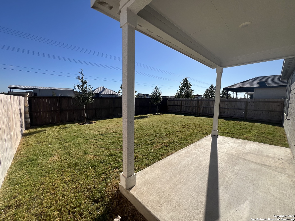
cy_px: 110
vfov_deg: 89.9
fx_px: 111
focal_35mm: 13
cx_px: 148
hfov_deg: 106.2
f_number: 1.8
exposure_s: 1/2053
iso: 32
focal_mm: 1.57
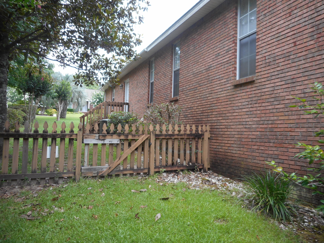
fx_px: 234
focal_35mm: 25
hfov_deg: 69.4
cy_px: 122
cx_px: 162
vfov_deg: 54.9
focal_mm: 4.5
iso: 80
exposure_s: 1/30
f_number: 3.7
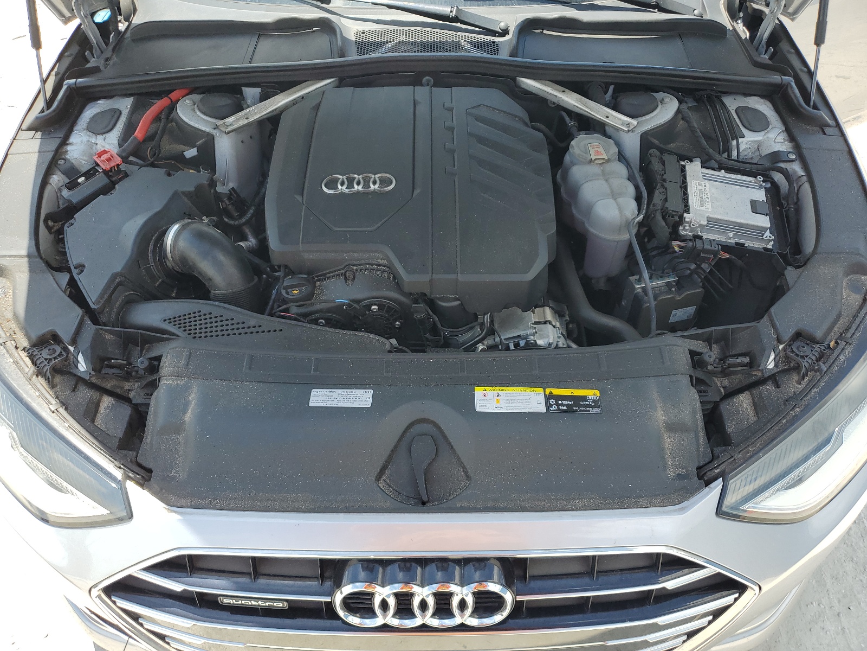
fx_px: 651
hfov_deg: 67.3
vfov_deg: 53.1
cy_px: 326
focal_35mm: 26
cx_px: 434
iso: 50
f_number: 1.5
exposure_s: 1/1111
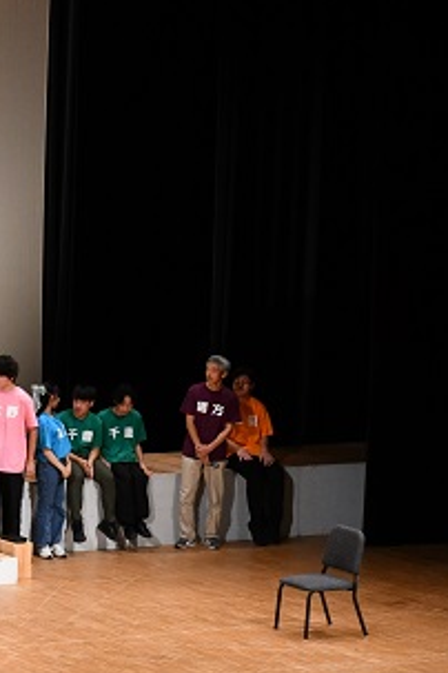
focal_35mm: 156
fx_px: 2912
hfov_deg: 8.5
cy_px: 364
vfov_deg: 13.2
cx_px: -357
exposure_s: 1/125
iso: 1600
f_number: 8
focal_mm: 42
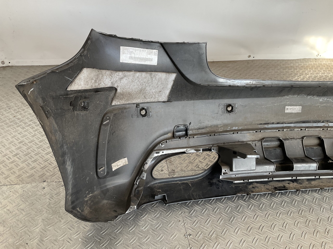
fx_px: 279
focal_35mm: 29
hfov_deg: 61.7
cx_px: 166
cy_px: 124
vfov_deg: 48.2
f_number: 1.8
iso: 25
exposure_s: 1/100
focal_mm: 3
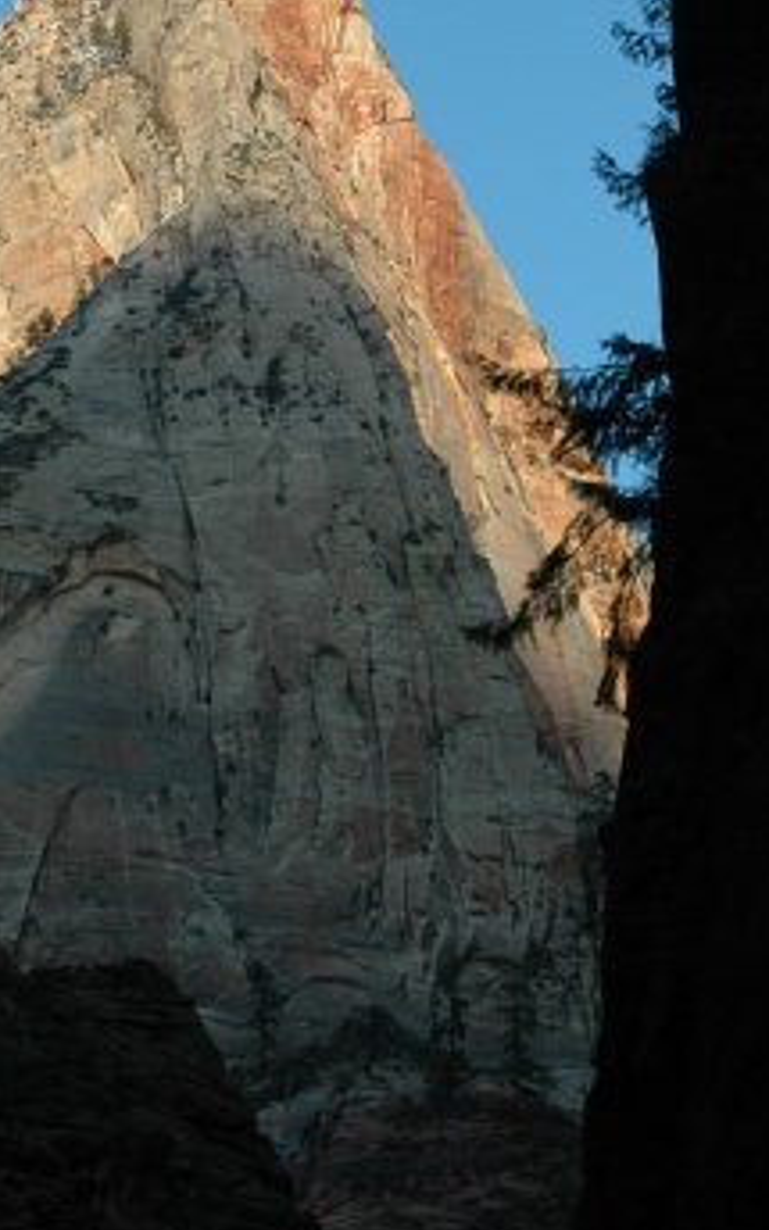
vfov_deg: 16.3
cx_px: 132
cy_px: 511
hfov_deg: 10.2
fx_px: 4292
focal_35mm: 128
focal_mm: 40
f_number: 8
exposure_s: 1/250
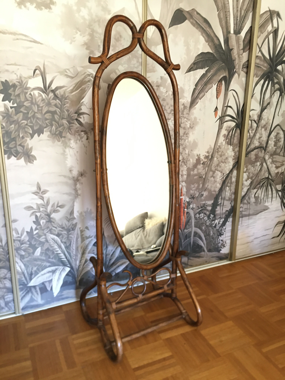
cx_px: 142
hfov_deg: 48.2
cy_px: 190
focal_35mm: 29
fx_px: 318
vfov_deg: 61.7
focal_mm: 4.15
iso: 200
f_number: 2.2
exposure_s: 1/33
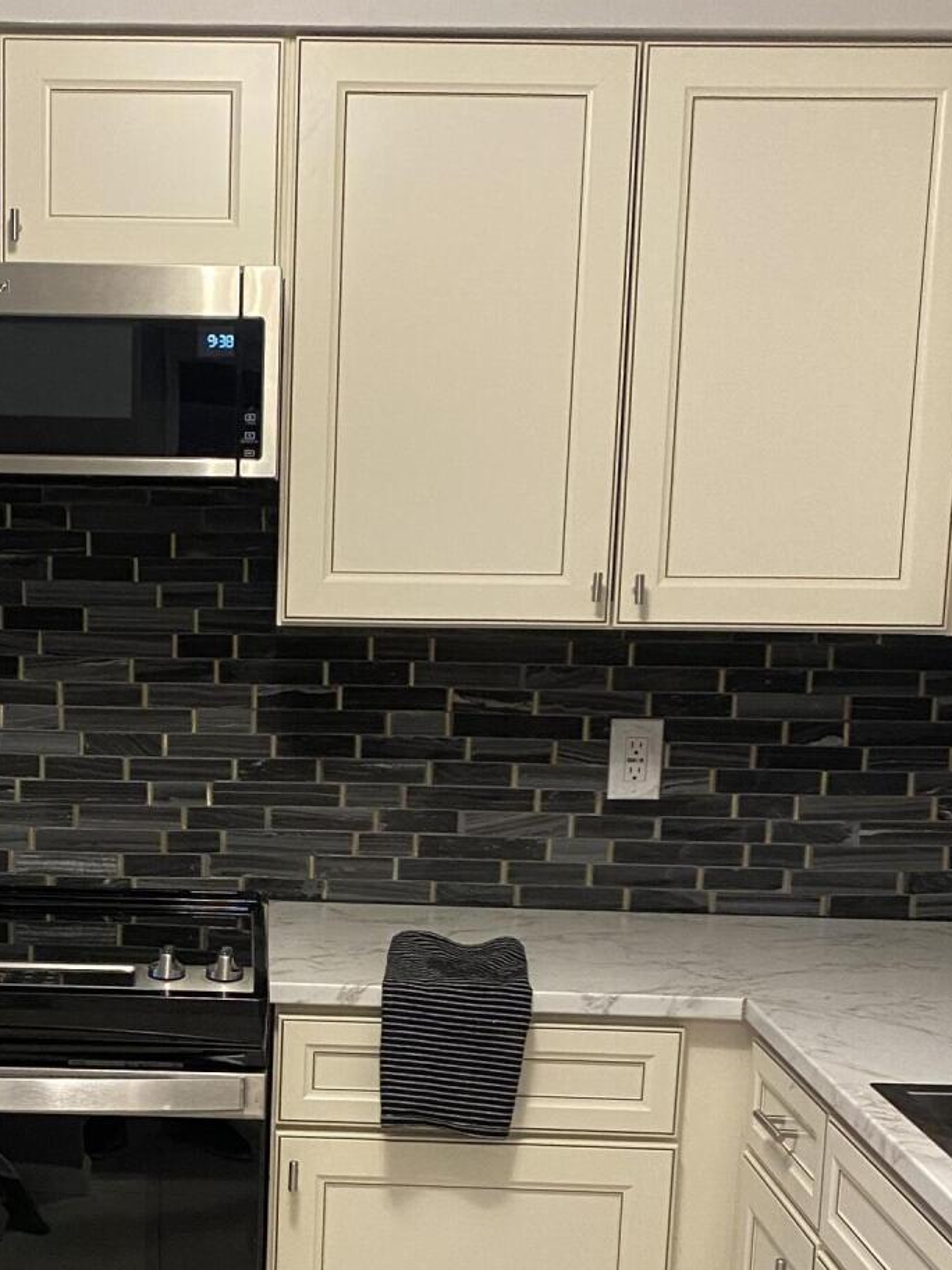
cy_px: 980
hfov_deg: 25.2
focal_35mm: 57
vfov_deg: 33.0
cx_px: 189
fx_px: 2090
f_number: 1.8
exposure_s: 1/60
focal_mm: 4.25
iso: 250
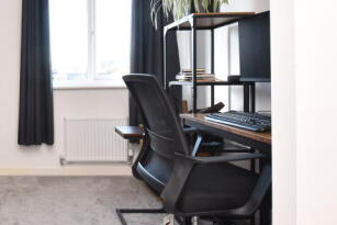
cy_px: 65
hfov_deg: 50.9
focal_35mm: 32
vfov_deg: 40.4
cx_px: 25
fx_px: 300
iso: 640
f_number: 5
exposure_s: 1/60
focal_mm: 10
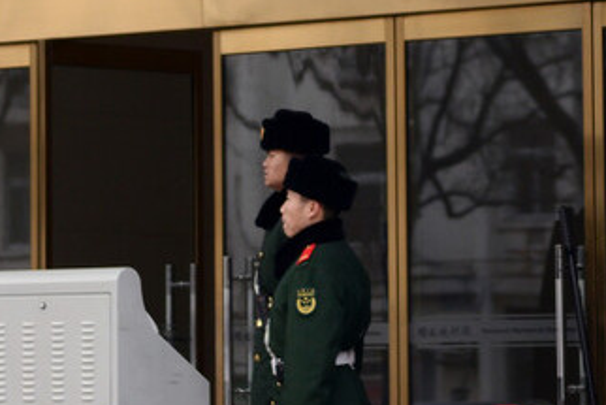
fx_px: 4395
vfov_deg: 5.3
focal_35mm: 261
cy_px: -20
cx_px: 341
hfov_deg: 7.9
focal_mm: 70
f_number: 2.8
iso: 640
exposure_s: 1/125
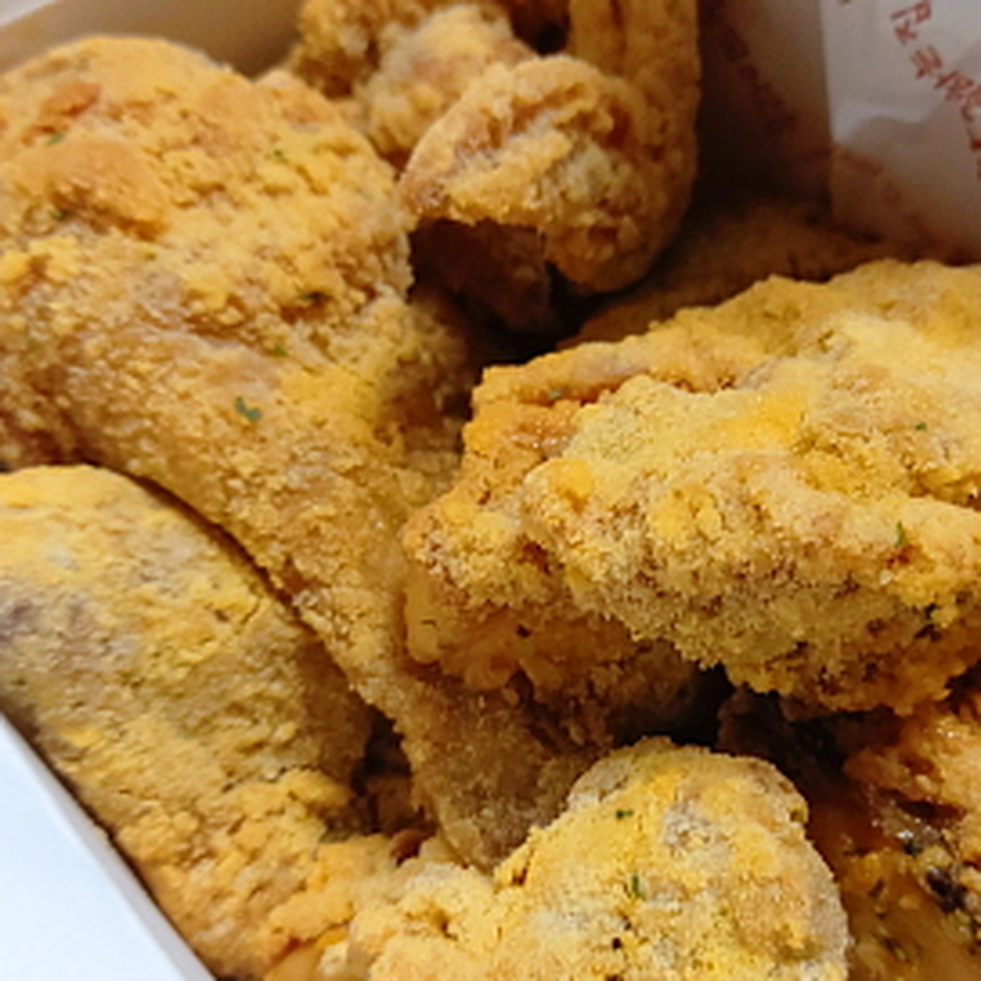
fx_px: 1667
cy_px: 577
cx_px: 613
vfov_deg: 32.7
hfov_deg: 32.6
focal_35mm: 52
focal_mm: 4.58
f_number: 2
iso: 250
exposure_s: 1/40
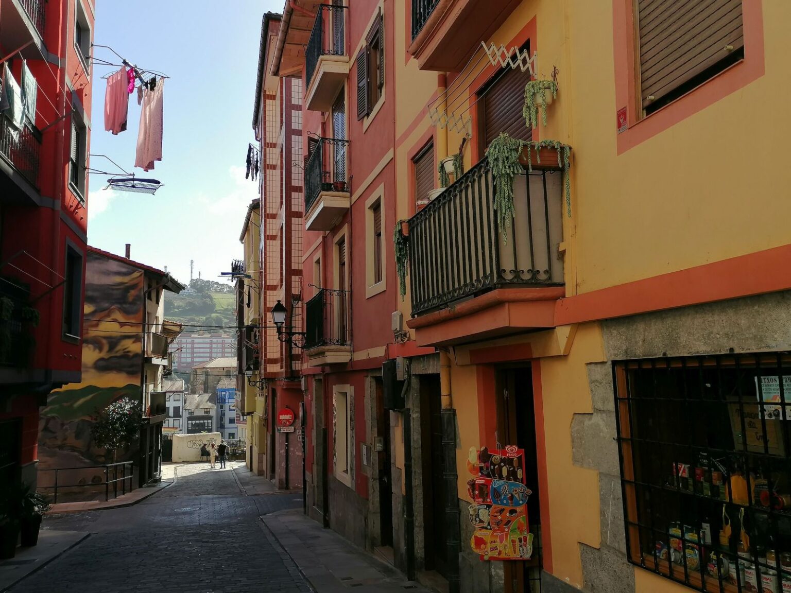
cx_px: 396
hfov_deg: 58.4
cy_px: 296
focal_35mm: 31
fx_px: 708
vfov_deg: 45.4
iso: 50
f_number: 1.8
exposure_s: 1/870
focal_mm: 4.75
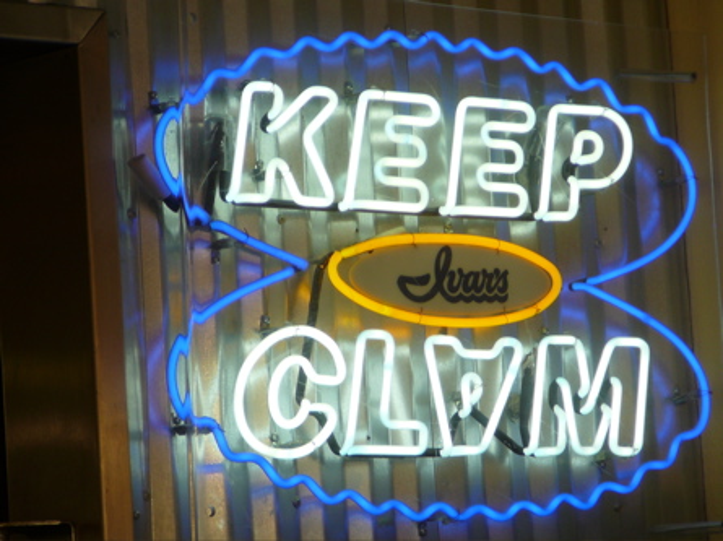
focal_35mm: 229
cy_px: 270
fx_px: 4779
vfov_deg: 6.5
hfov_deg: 8.7
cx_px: 362
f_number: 4.1
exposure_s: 1/60
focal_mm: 34.1
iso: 80
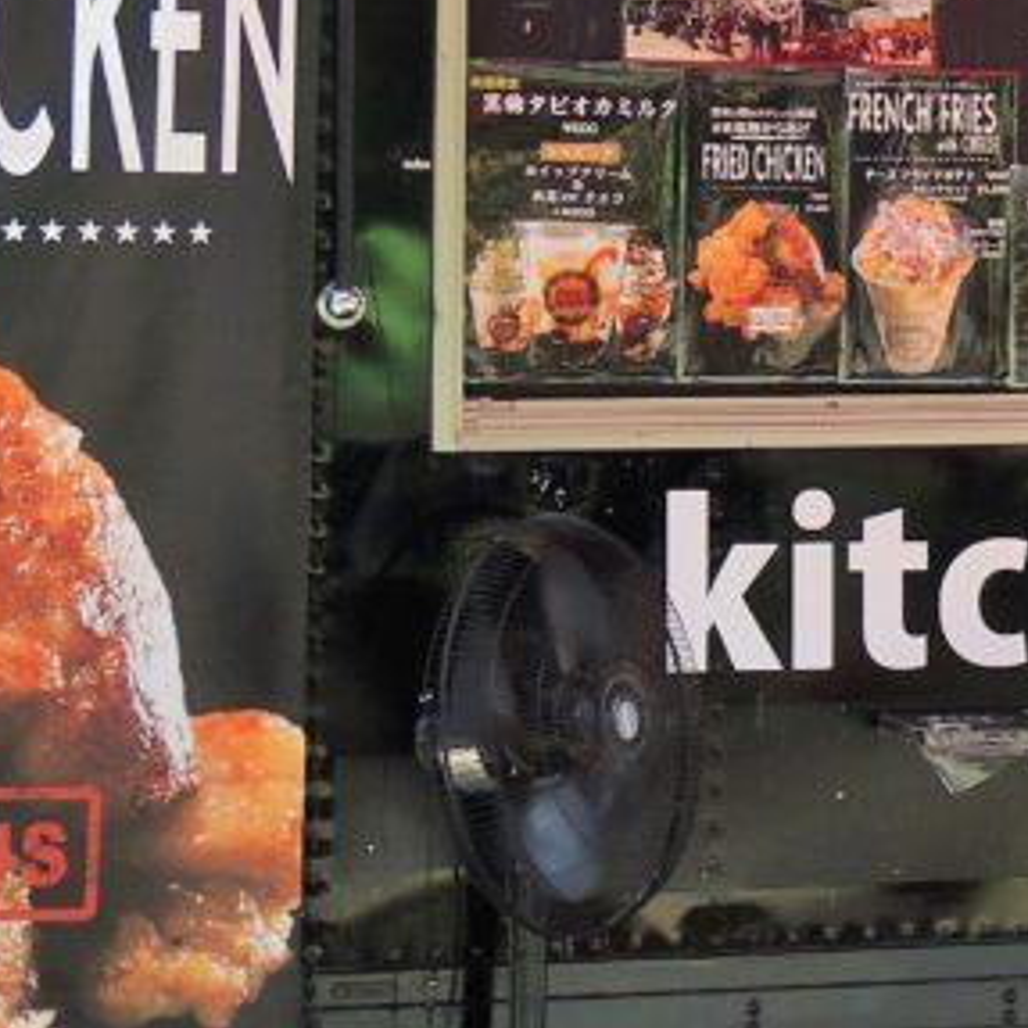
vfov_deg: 16.5
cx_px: 1100
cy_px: 57
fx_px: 3494
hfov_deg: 16.3
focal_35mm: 104
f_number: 2
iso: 80
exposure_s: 1/1000
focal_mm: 7
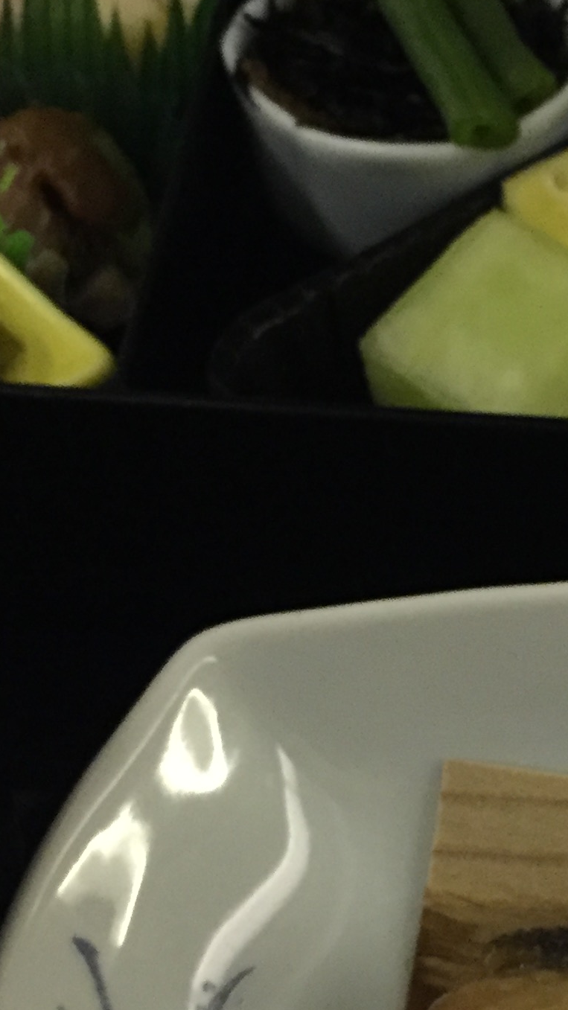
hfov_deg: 15.7
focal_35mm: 76
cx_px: 523
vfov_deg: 27.7
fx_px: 2036
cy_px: 668
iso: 500
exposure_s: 1/15
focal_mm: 4.15
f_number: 2.2
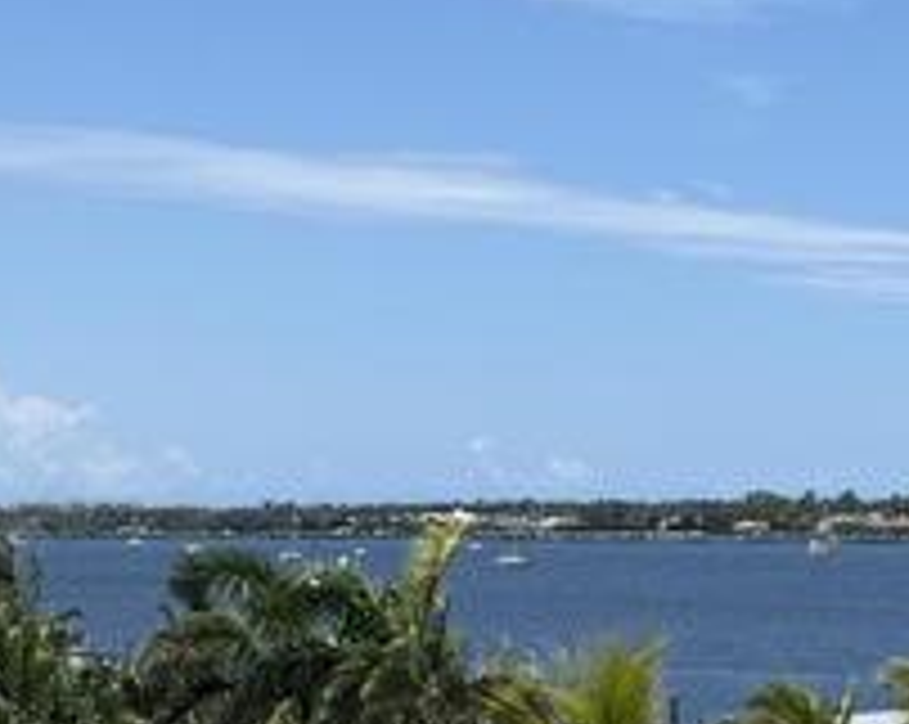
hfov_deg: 20.1
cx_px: 878
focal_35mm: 93
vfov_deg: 16.4
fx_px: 2498
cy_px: 207
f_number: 1.78
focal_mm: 6.76
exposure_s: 1/6536
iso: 64
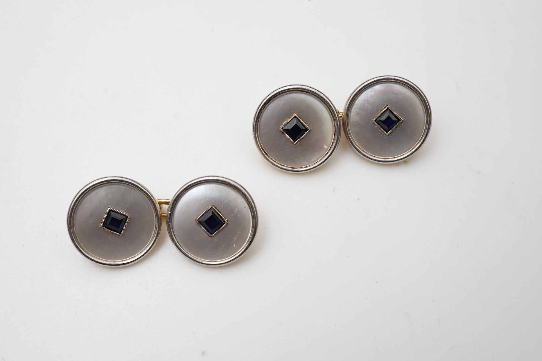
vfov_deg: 29.9
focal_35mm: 45
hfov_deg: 43.6
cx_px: 271
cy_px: 180
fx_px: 677
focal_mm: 30
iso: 500
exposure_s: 1/125
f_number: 20
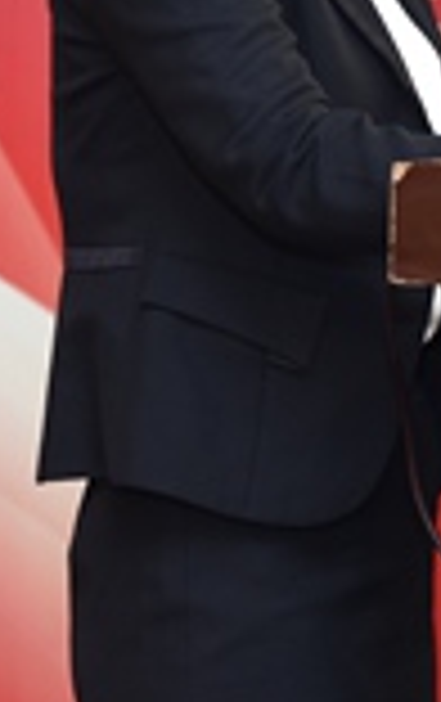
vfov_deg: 8.3
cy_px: -70
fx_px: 4809
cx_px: 634
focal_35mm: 251
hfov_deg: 5.2
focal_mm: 70
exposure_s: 1/100
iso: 640
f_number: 4
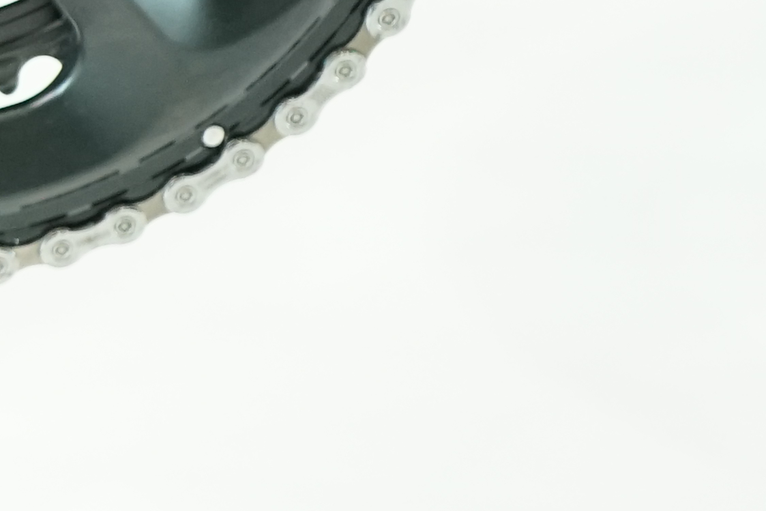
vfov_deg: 7.9
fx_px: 3639
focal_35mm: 171
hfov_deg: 10.6
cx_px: -953
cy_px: -284
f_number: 4.5
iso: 2000
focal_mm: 32
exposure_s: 1/200
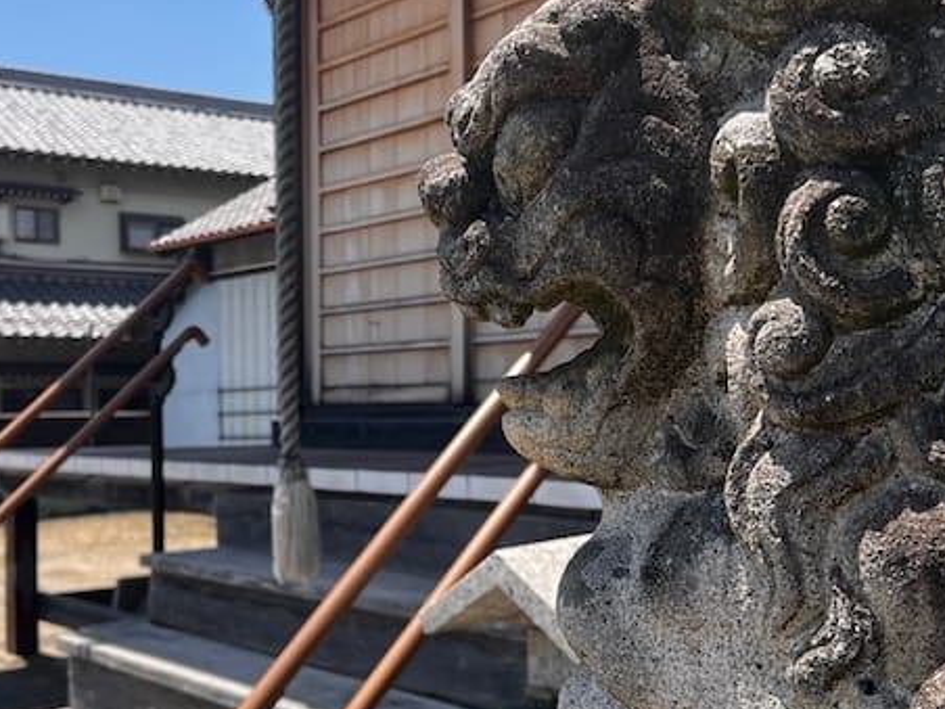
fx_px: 1256
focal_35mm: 46
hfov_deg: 40.8
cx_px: 335
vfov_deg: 31.5
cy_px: 414
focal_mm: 5.7
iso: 50
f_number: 1.5
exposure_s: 1/2571
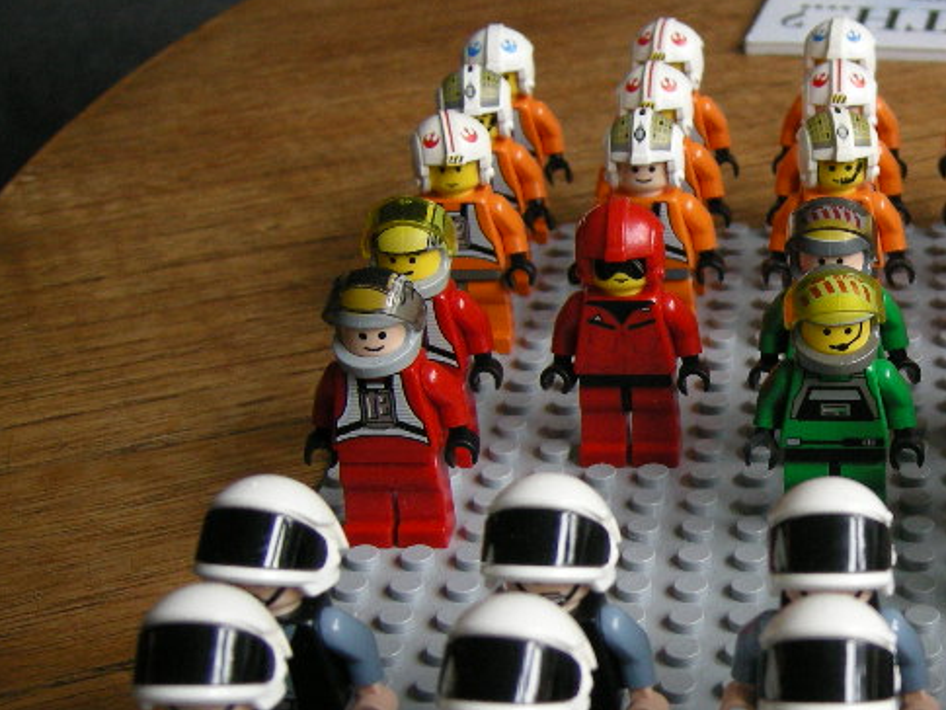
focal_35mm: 76
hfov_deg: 24.6
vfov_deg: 19.3
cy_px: 462
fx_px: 2077
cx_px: 917
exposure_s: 1/63.5
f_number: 2.7
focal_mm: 7.5
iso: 157
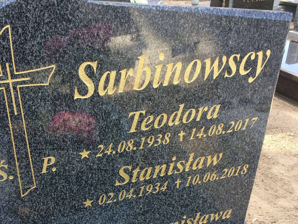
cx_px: 99
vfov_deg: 33.8
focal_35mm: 42
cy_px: 159
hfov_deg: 44.2
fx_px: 362
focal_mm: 4.15
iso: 32
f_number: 2.2
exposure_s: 1/122
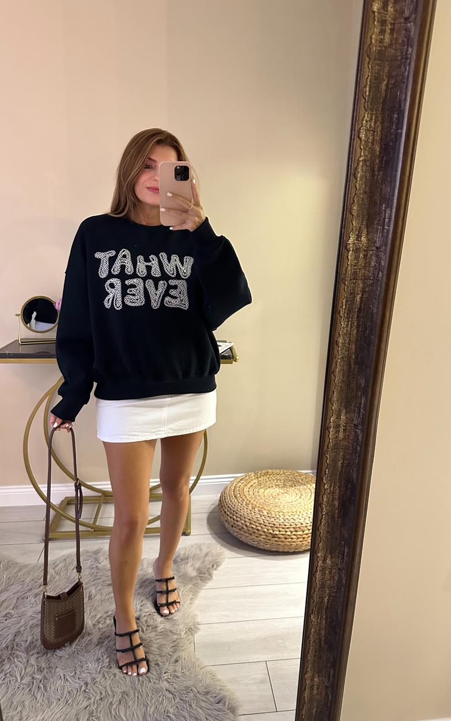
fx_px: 511
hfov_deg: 47.5
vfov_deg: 70.4
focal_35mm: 26
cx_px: 259
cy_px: 360
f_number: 1.78
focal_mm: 6.86
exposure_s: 1/60
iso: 500
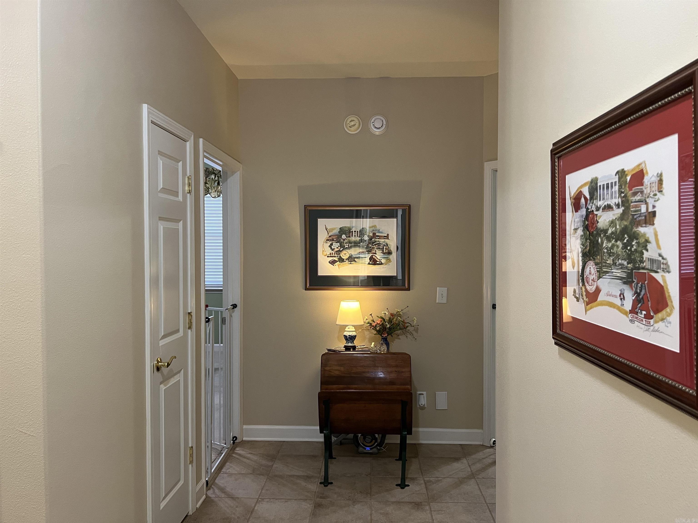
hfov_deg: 67.3
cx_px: 349
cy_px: 262
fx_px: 524
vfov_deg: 53.1
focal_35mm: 26
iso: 250
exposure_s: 1/59
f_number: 1.5
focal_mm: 5.7
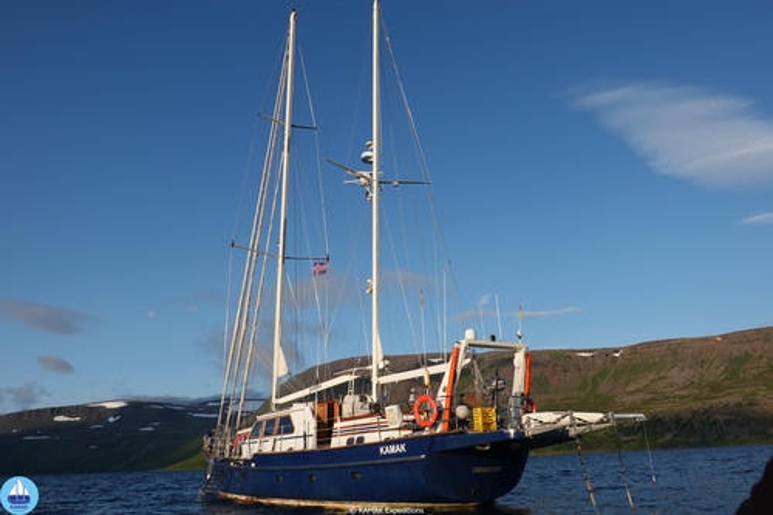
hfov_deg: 63.7
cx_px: 386
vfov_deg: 44.9
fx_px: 622
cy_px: 258
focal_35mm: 29
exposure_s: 1/640
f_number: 5.6
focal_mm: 10.83
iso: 125
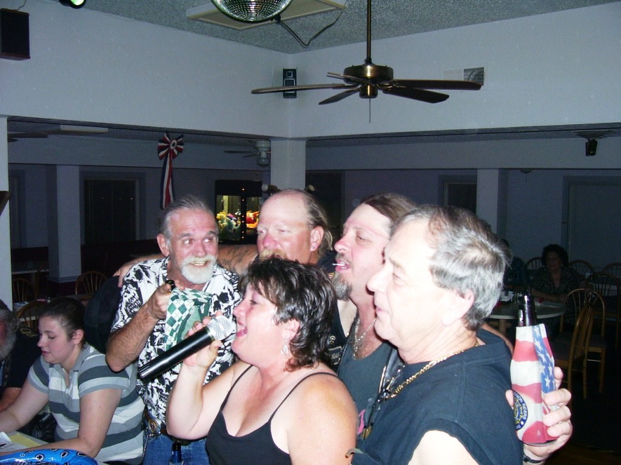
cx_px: 310
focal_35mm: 34
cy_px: 232
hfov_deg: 54.0
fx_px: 610
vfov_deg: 41.8
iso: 125
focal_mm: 5.6
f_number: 2.7
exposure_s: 1/60
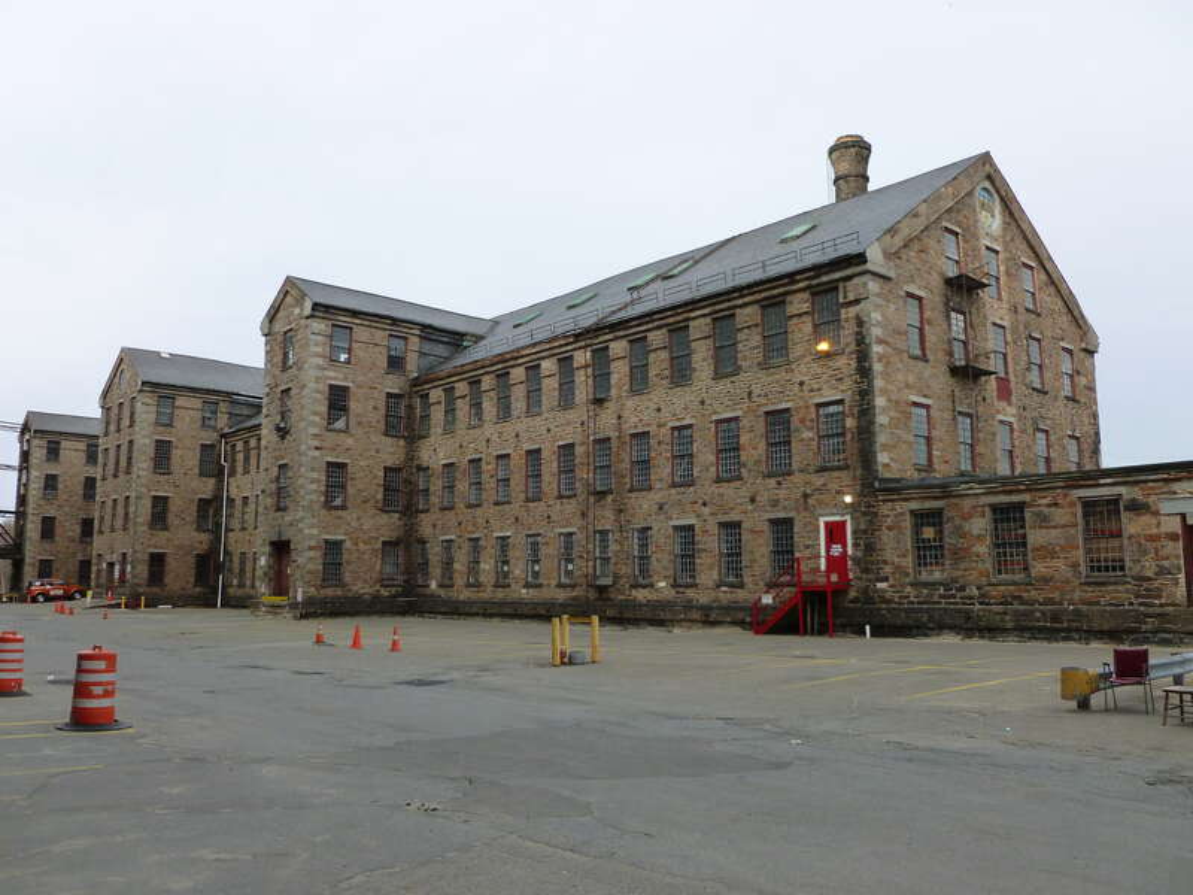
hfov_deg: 63.4
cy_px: 448
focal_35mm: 28
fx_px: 965
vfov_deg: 49.7
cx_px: 596
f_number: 3.3
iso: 160
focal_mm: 5
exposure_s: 1/320
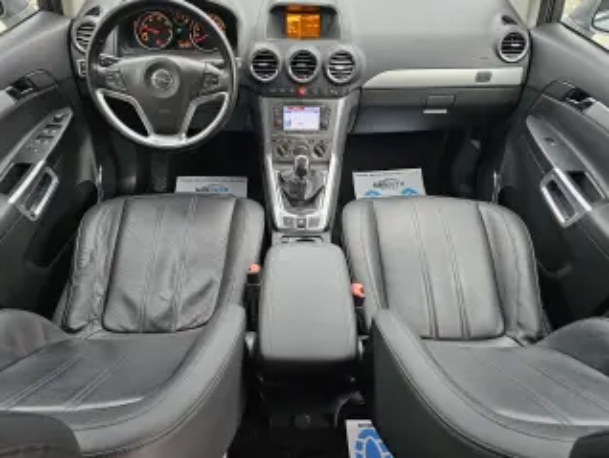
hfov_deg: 67.3
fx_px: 458
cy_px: 213
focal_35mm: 26
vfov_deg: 53.1
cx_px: 297
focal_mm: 6.3
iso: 640
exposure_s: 1/142
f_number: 1.7
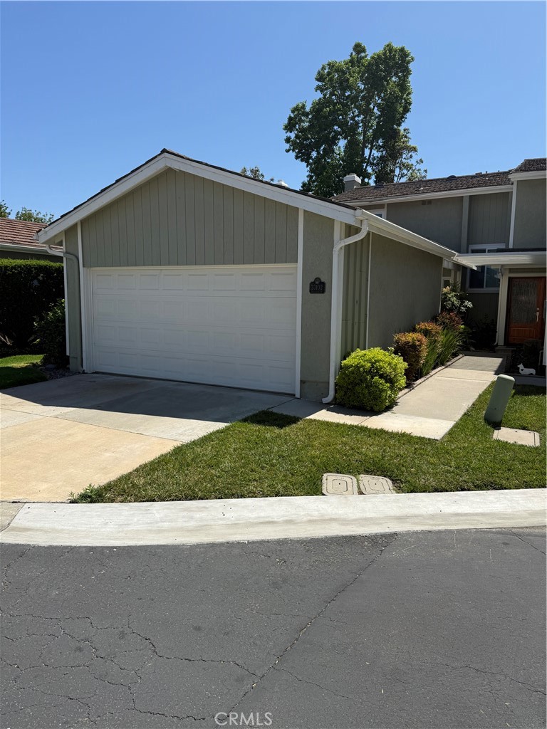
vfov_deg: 71.6
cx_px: 274
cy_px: 364
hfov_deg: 56.8
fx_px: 506
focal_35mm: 24
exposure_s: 1/5714
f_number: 1.78
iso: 80
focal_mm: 6.76
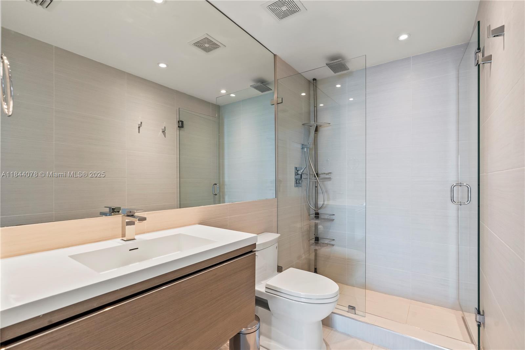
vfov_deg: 73.7
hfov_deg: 96.7
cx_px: 262
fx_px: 233
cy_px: 175
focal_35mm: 16
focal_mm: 16
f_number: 8
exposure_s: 1/8
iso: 800
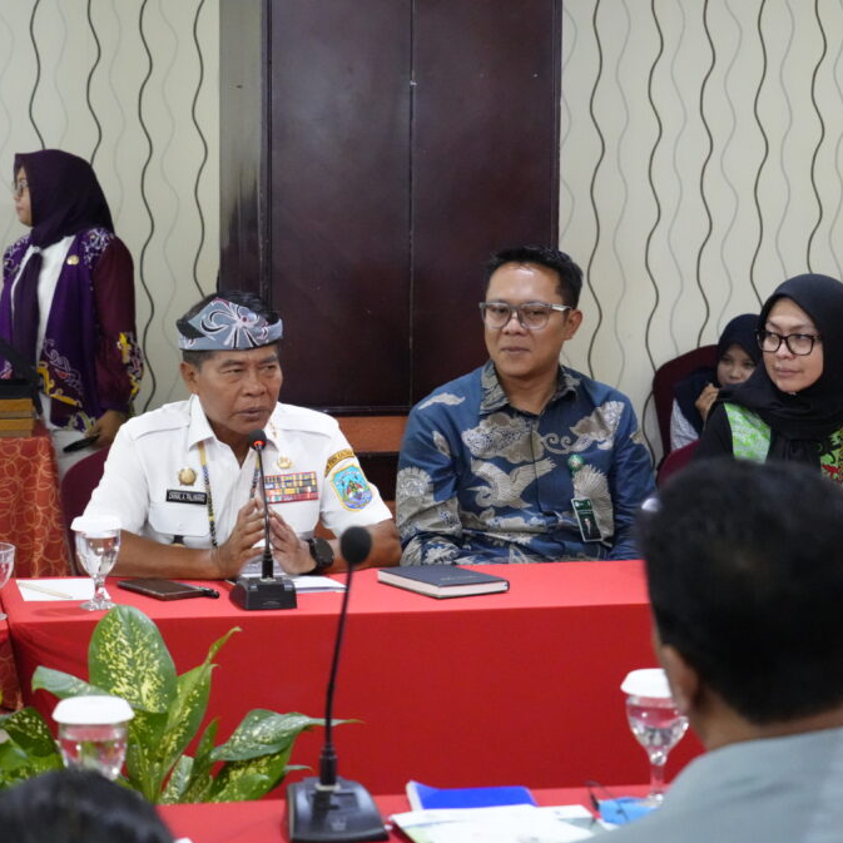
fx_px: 2314
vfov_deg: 20.6
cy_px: 418
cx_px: 309
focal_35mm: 84
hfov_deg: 20.6
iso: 16000
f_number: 5
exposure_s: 1/100
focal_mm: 65
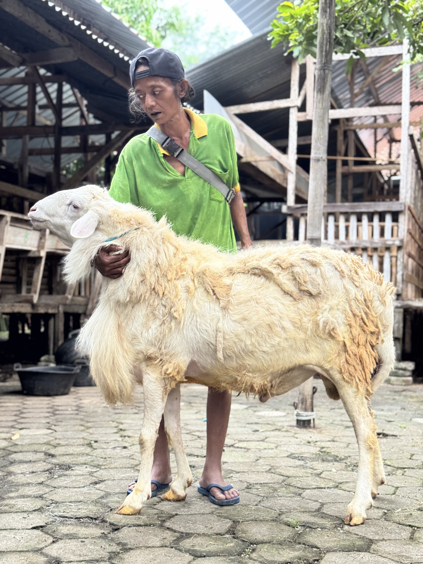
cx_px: 212
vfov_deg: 39.7
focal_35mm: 48
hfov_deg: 30.3
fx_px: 782
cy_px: 282
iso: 320
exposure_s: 1/40
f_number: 1.78
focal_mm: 6.76
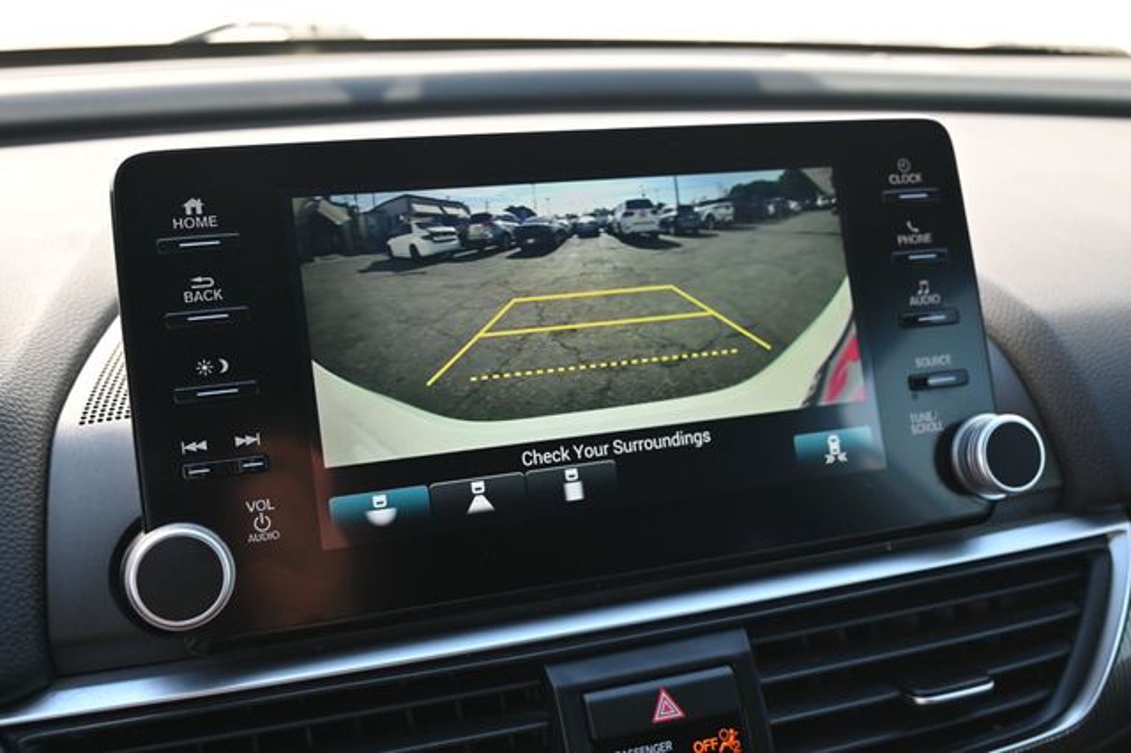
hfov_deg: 51.3
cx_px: 566
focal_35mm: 38
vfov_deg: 35.5
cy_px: 376
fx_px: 1177
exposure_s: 1/160
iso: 400
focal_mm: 25
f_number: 4.2
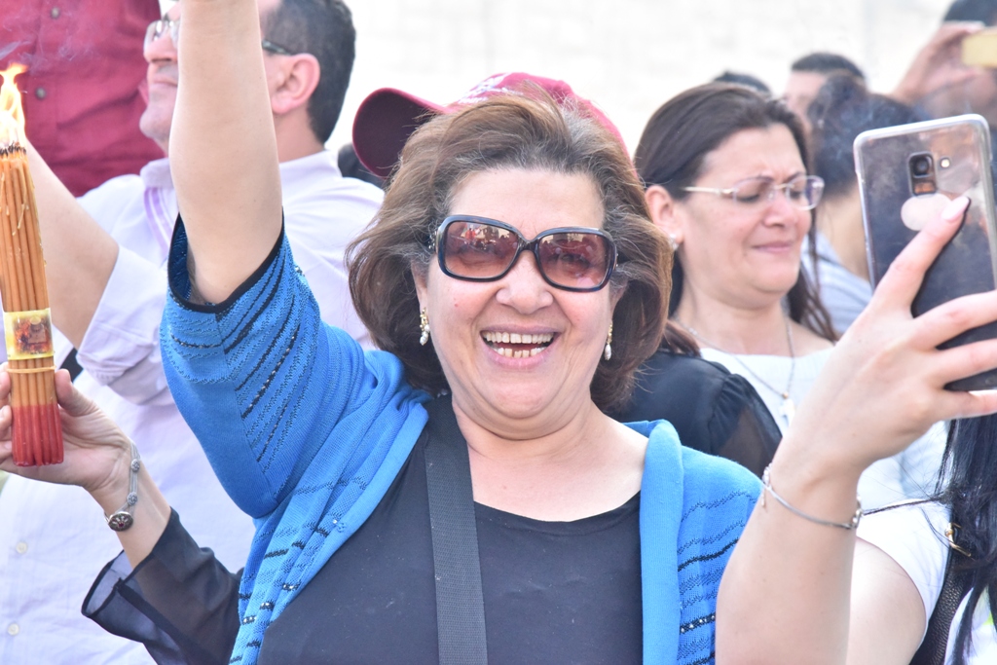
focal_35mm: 120
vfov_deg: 11.4
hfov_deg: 17.1
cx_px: 498
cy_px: 332
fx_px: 3324
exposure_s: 1/800
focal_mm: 120
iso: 6400
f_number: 10
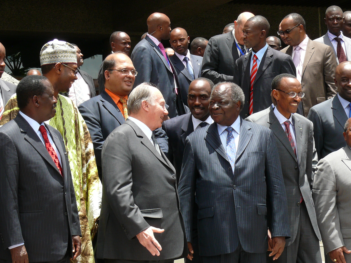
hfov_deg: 14.6
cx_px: 176
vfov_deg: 11.0
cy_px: 132
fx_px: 1369
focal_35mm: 135
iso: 100
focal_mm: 20.1
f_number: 5
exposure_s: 1/250
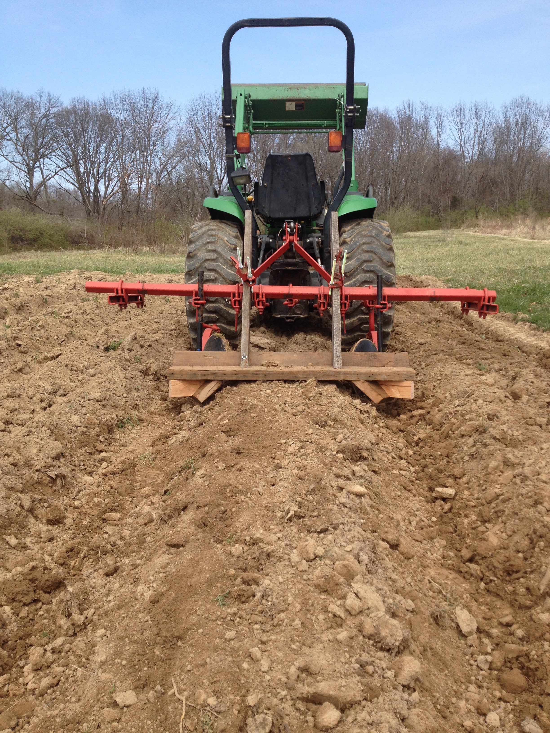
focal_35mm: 35
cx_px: 275
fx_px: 741
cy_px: 366
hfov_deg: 40.7
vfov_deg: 52.6
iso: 50
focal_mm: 4.28
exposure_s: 1/1175
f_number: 2.4
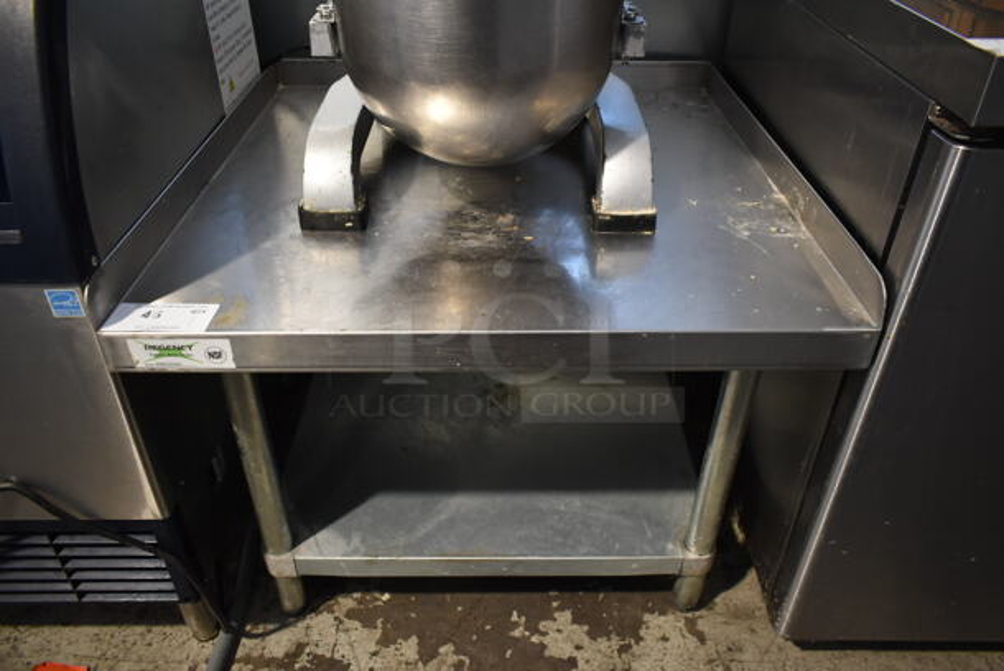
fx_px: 754
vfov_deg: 48.0
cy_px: 336
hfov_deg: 67.3
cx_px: 502
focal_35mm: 27
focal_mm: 18
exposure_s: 1/30
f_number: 3.5
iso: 900
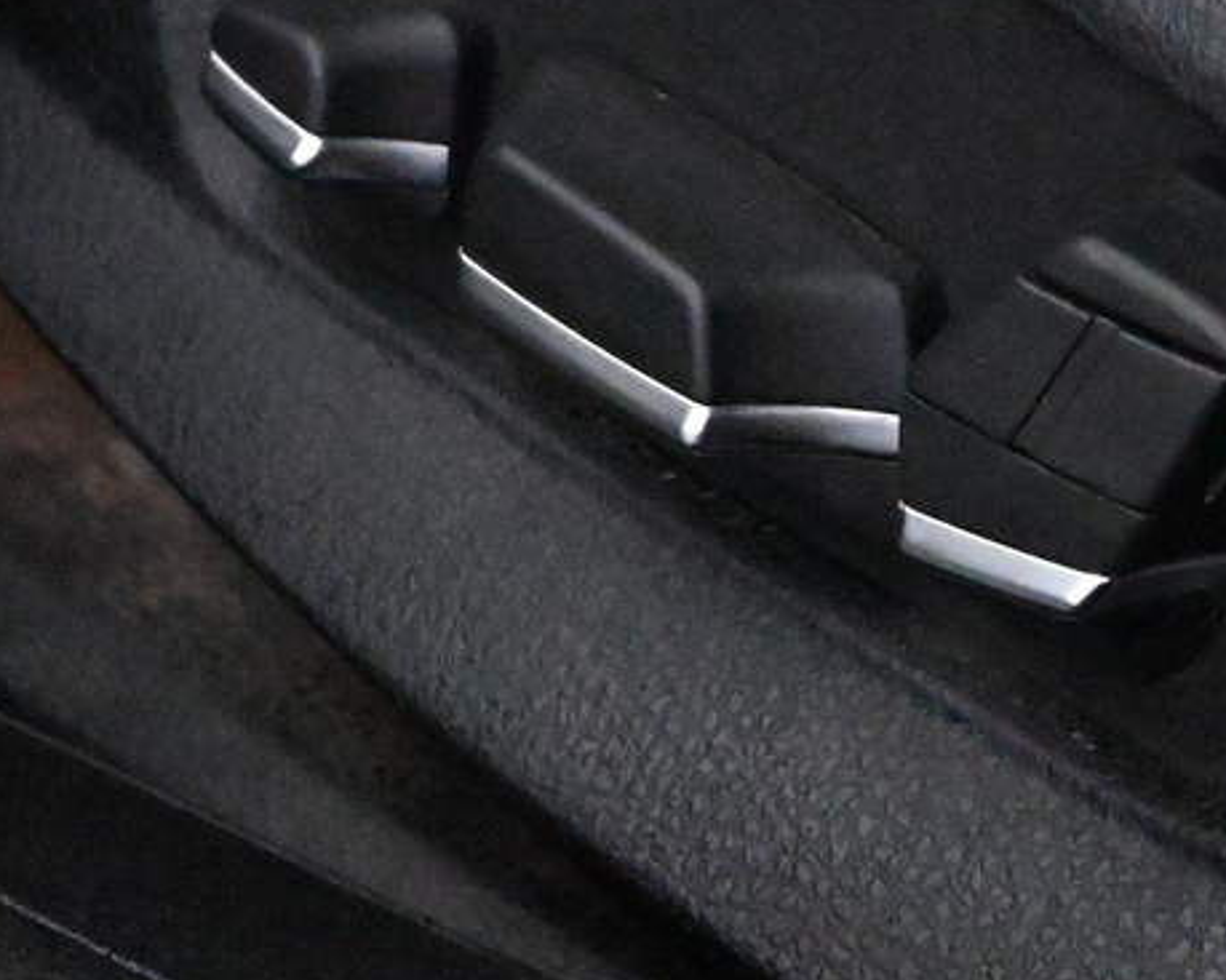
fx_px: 7388
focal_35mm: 204
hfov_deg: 9.5
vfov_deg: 7.6
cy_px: 168
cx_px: 654
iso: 22800
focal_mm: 41
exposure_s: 1/60
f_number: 5.6
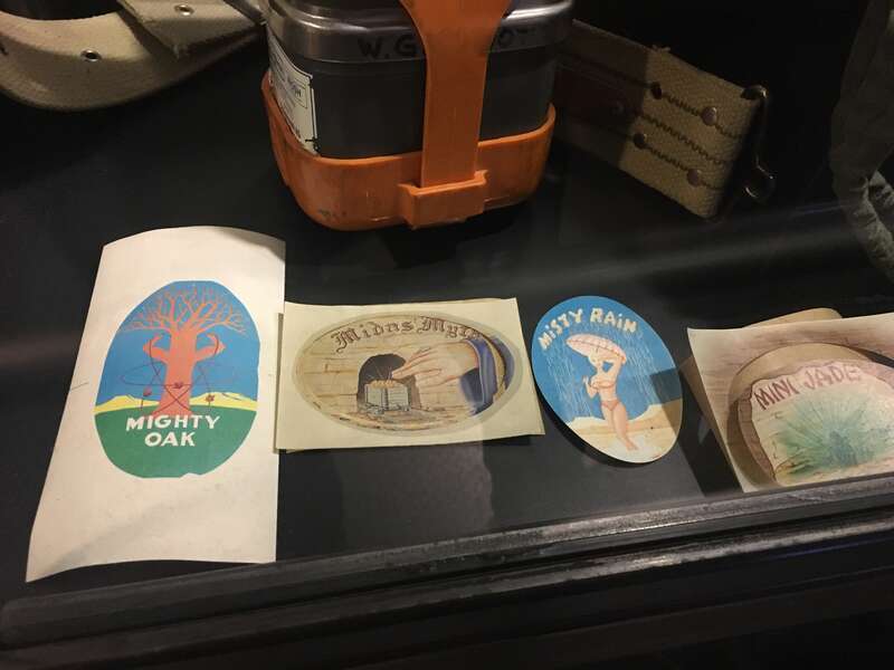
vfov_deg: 48.2
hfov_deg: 61.7
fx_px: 749
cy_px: 335
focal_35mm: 29
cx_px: 447
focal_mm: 4.15
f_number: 2.2
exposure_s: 1/15
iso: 250
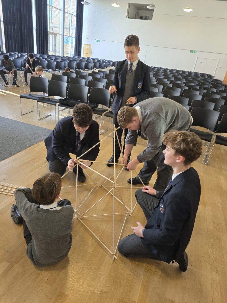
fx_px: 201
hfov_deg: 58.9
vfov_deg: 73.9
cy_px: 152
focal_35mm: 23
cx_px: 114
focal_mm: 6.3
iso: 320
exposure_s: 1/100
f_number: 1.7
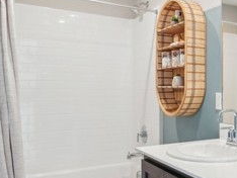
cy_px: 109
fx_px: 288
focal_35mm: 42
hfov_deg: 37.0
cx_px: 266
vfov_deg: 34.3
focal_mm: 16
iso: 400
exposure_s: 1/20
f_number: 7.1
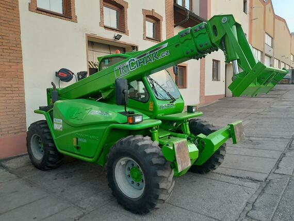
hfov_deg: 67.3
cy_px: 110
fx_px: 221
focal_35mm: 26
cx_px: 147
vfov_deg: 53.1
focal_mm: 4
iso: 160
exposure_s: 1/50
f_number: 1.8
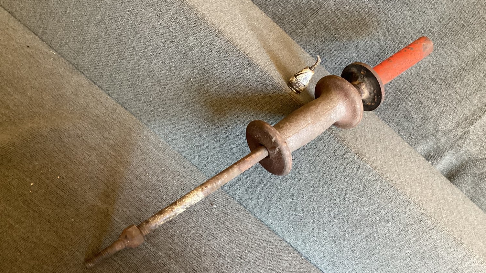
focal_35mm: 34
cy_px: 165
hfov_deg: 58.0
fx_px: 438
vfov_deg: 34.5
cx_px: 242
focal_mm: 3.3
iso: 250
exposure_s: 1/33
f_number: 2.4
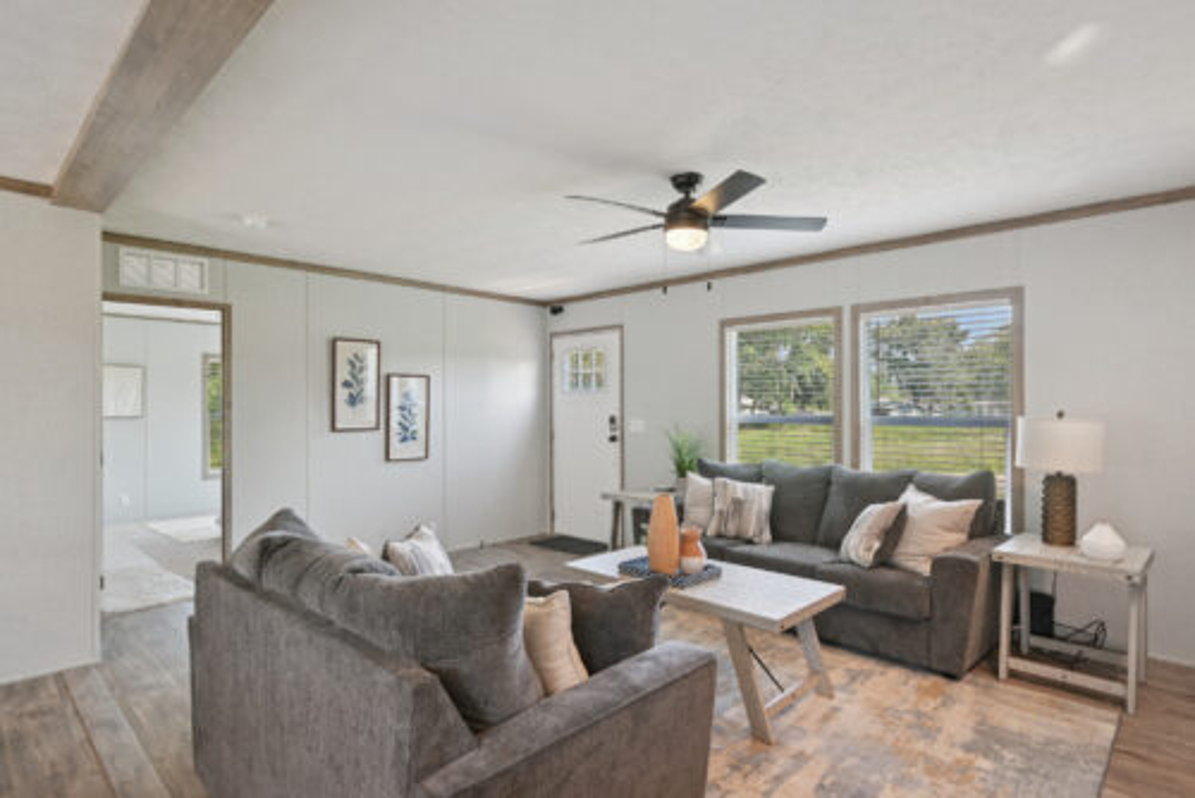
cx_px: 598
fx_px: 614
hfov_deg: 88.4
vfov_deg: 66.0
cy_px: 399
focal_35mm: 18
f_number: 8
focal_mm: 18.5
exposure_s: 1/40
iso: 400
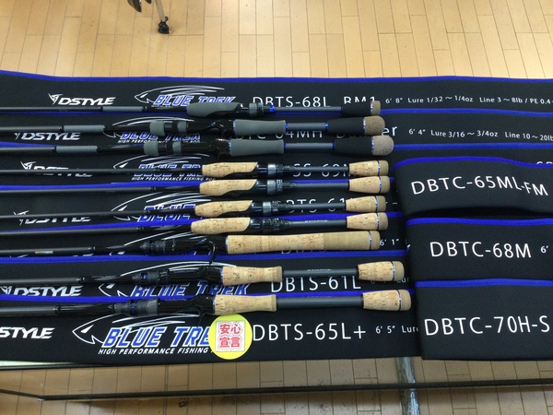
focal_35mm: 31
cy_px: 208
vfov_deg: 45.4
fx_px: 495
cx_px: 276
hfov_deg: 58.4
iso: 50
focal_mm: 3.3
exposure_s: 1/30
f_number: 2.4
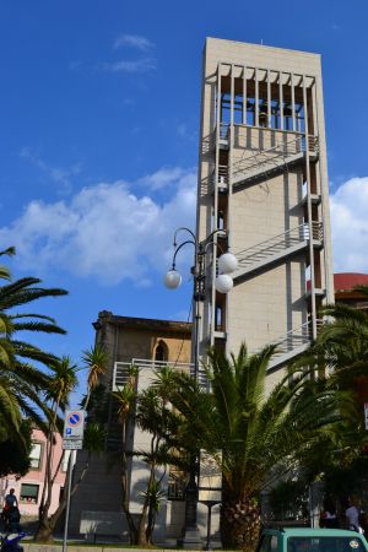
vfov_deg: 49.6
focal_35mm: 39
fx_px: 598
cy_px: 276
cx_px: 184
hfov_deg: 34.2
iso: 280
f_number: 11
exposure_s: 1/500
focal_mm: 26
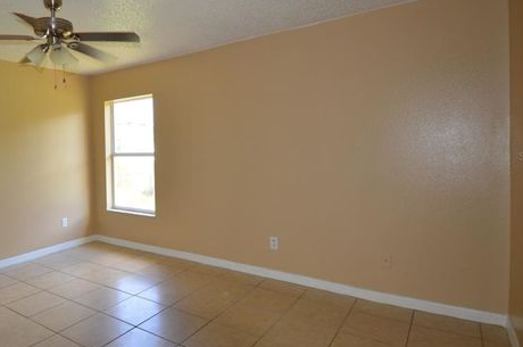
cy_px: 156
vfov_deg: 54.8
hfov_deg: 73.2
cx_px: 163
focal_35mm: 23
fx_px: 334
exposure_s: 1/125
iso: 250
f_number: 4
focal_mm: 10
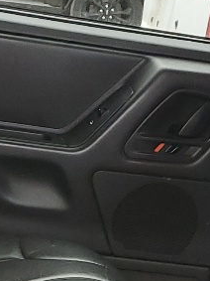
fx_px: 1190
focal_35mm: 147
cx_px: -42
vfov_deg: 12.9
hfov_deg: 9.9
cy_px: 374
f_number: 1.5
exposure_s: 1/120
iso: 85
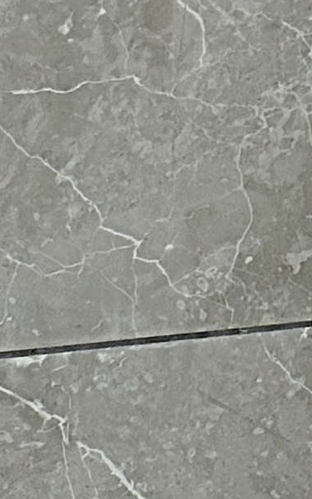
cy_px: 506
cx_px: -78
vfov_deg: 12.3
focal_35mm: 168
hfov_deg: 7.7
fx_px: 2285
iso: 500
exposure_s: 1/60
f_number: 1.78
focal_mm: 6.86
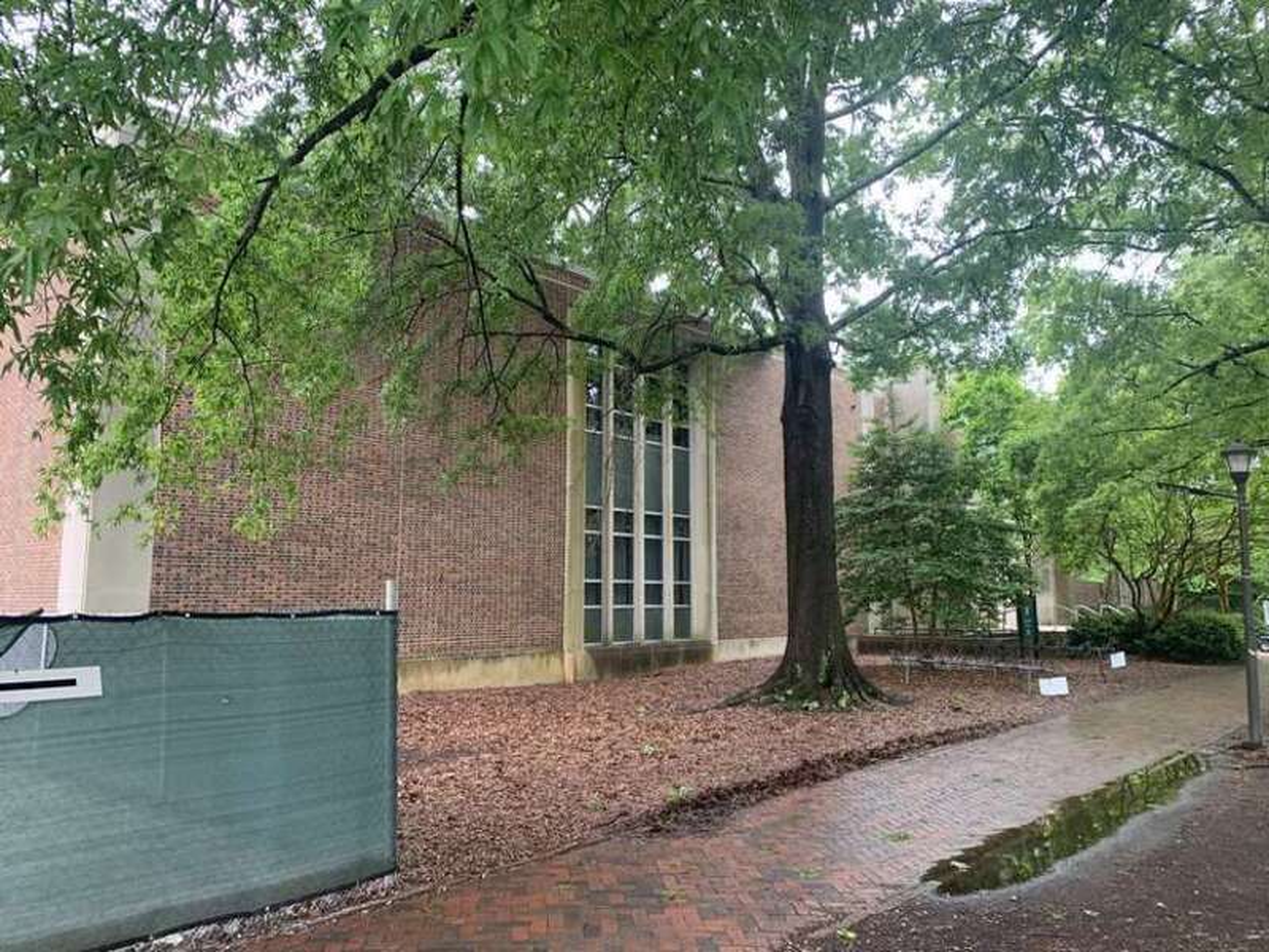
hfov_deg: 67.3
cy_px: 476
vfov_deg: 53.1
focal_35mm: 26
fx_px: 953
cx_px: 634
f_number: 1.8
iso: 64
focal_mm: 4.25
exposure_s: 1/121
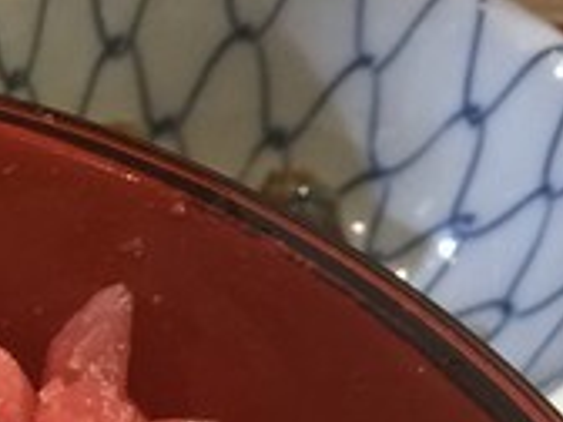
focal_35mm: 138
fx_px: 2244
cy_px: 948
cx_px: -462
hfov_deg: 12.9
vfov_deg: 9.7
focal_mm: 4.15
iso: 64
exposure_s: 1/17
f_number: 2.2
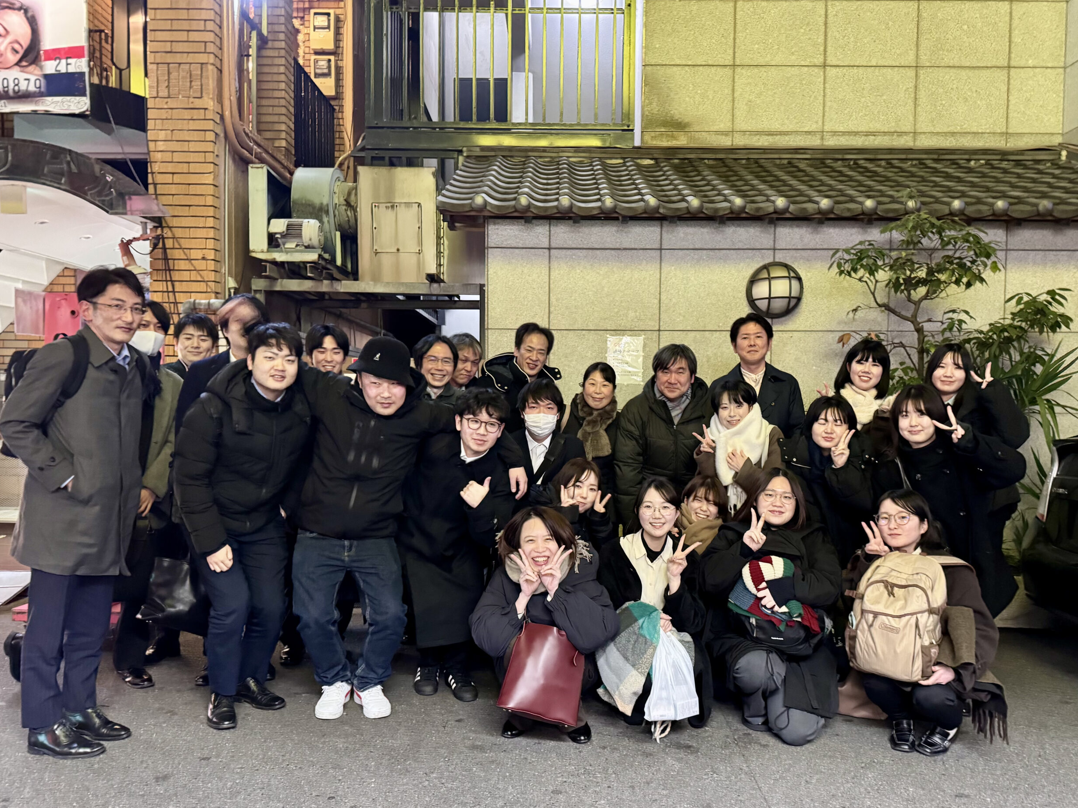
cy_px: 409
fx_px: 778
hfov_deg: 69.4
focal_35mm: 25
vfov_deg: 54.9
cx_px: 536
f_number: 1.78
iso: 800
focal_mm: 6.76
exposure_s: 1/30
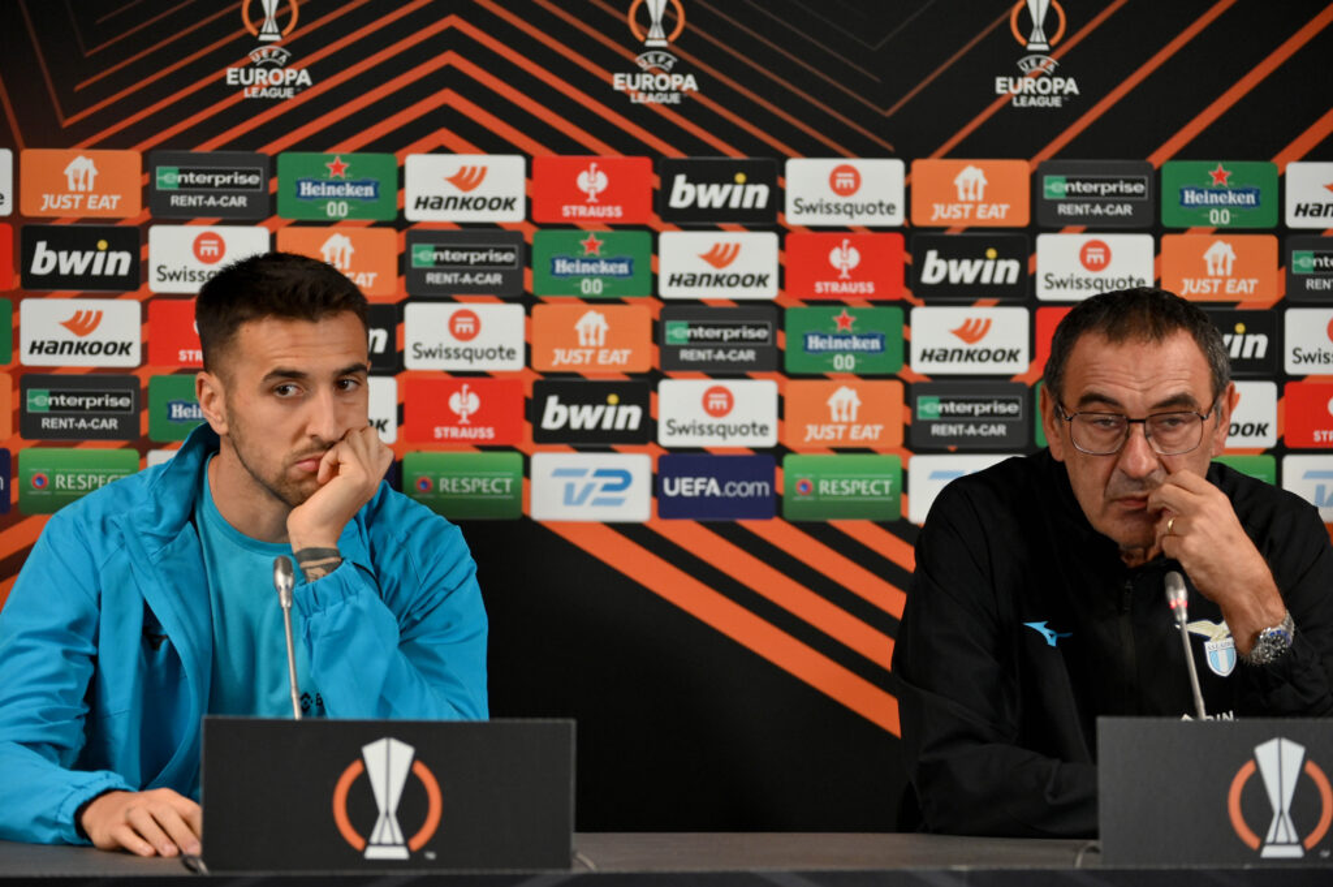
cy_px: 444
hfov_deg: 10.3
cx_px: 666
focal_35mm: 200
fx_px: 7399
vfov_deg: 6.9
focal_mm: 200
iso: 1600
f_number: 4
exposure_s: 1/125
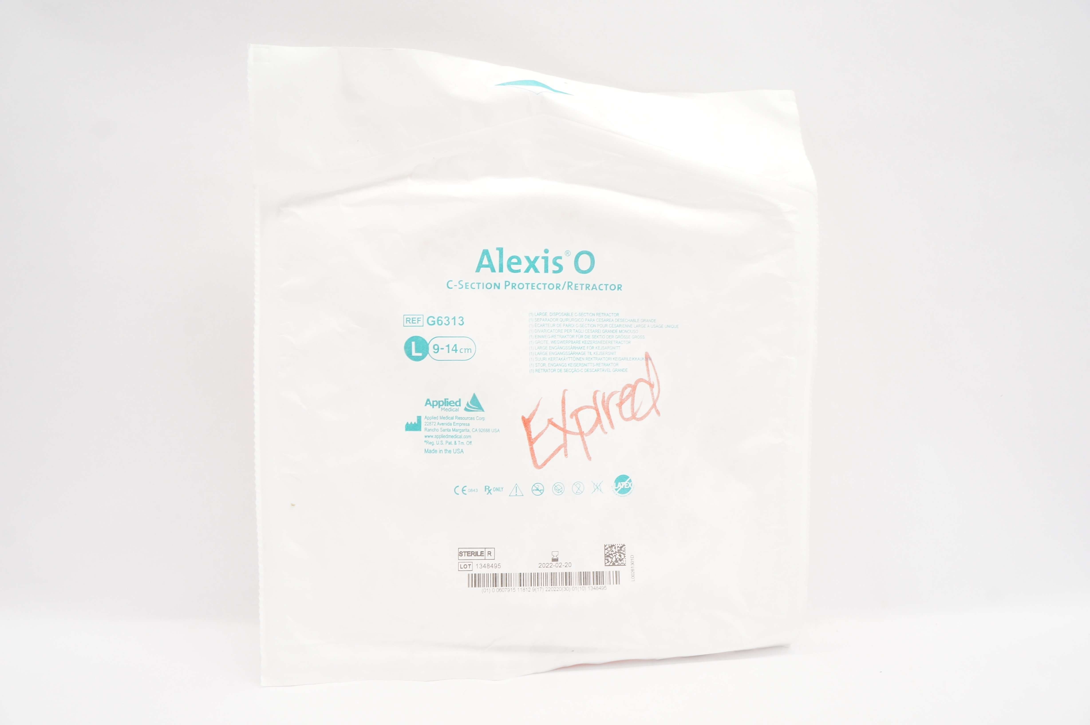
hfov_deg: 67.4
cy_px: 362
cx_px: 545
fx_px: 817
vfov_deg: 47.8
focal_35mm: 27
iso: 400
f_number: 9
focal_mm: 18
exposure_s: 1/20
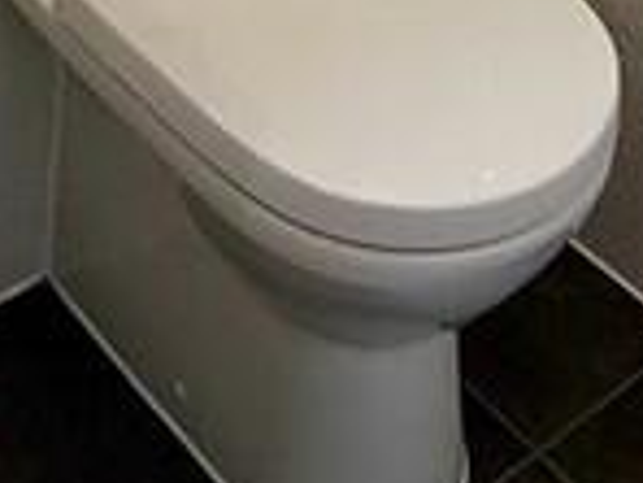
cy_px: -740
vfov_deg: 11.8
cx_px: 291
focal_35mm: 97
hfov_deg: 20.2
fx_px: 1802
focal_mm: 2.22
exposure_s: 1/99
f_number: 2.2
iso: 80
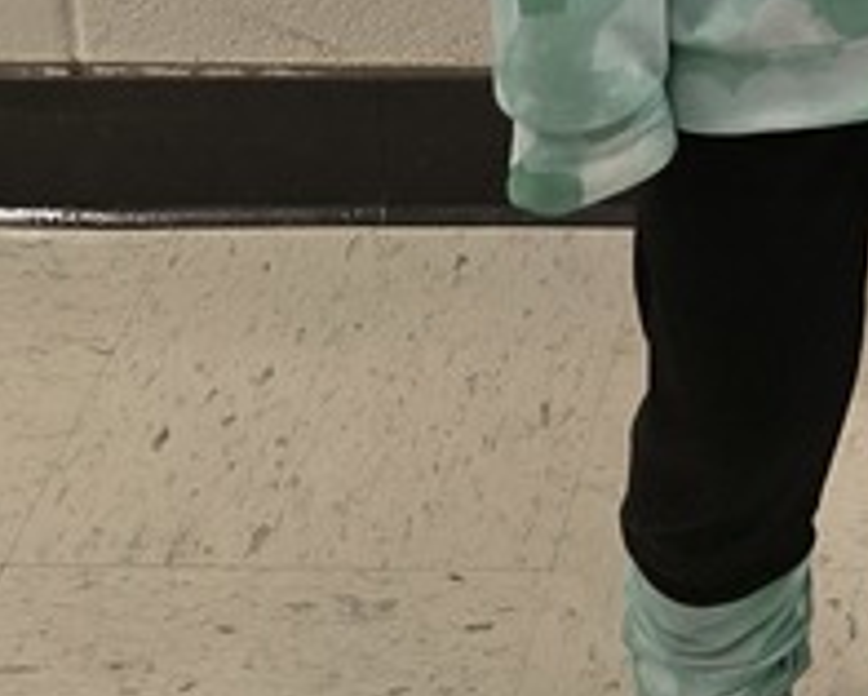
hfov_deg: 15.1
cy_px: -1104
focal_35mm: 117
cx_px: 1333
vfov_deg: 10.7
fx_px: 3007
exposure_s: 1/120
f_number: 1.7
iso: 160
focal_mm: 6.3
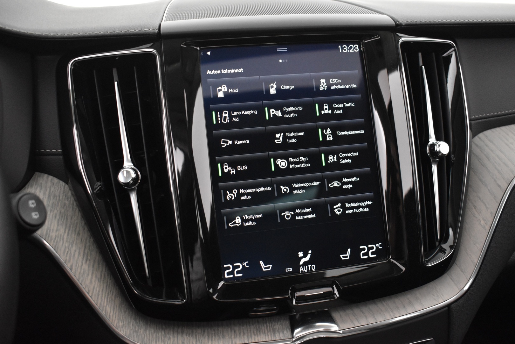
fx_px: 536
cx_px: 258
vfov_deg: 35.5
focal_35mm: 38
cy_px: 172
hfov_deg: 51.3
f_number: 4
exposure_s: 1/25
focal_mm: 25
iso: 3200
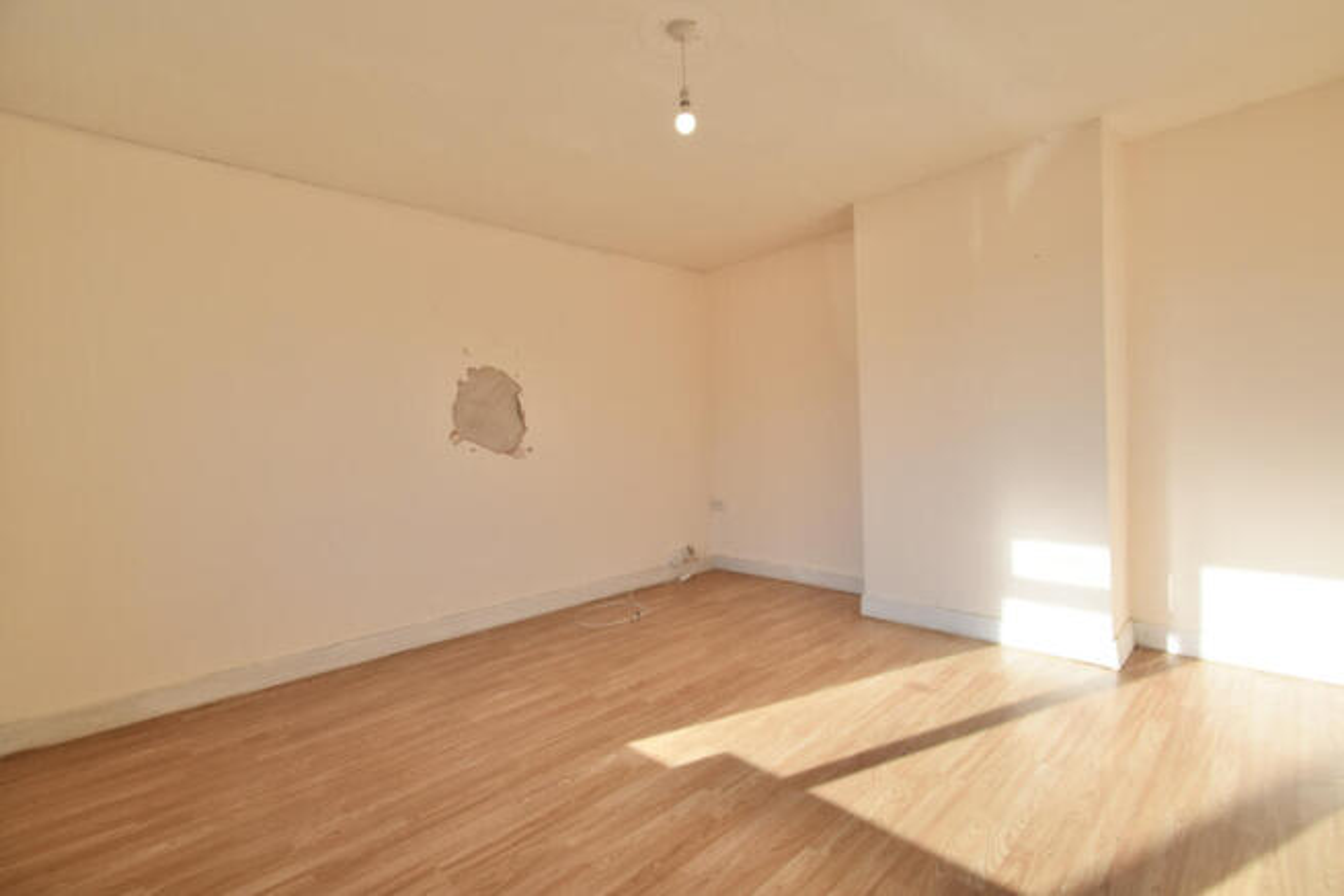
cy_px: 448
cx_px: 672
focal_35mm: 15
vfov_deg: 77.4
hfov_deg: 100.4
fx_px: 560
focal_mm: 10
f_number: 8
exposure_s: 1/250
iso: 250
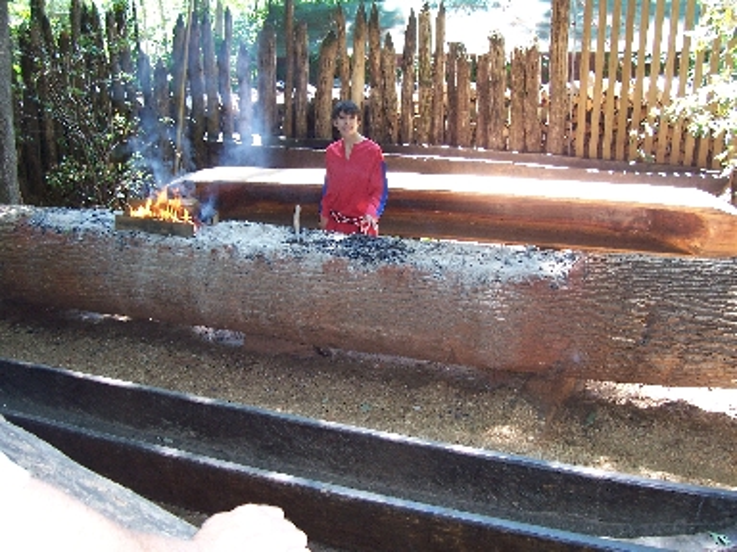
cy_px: 276
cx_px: 368
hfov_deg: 54.0
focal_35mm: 34
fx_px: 724
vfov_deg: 41.8
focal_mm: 5.6
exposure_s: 1/60
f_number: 2.7
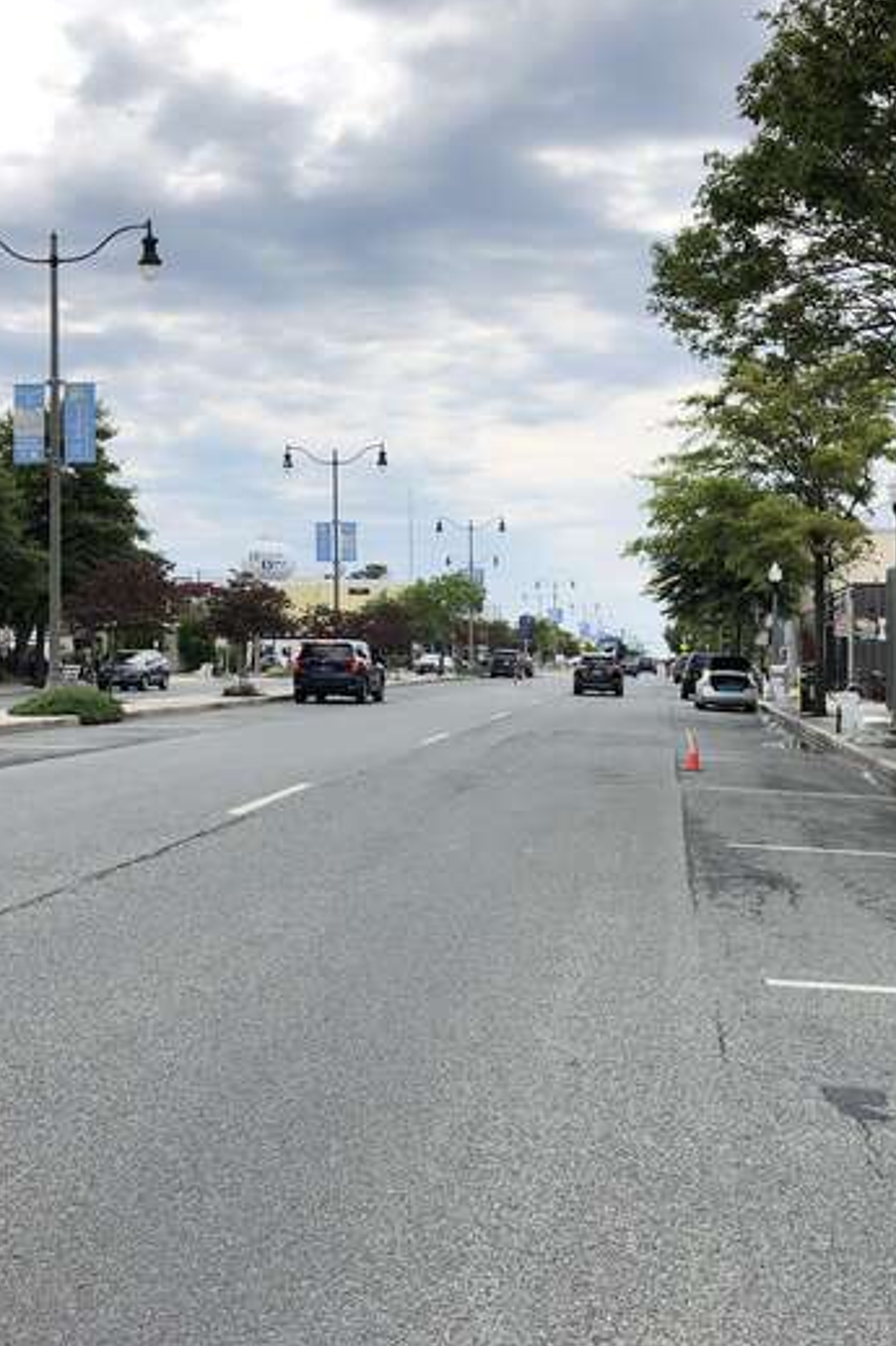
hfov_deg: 29.8
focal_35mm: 45
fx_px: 1681
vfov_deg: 43.6
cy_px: 634
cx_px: 512
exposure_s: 1/1869
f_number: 1.8
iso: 20
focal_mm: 4
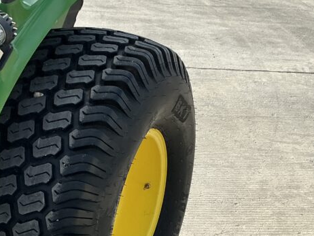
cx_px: 128
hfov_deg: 31.1
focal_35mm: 62
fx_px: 563
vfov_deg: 23.0
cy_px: 218
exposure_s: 1/912
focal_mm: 3
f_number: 1.8
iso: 25
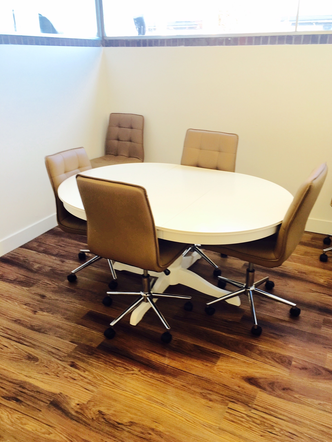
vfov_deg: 60.0
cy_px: 220
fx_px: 384
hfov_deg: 46.8
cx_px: 171
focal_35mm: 30
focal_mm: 4.15
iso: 25
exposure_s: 1/40
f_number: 2.2
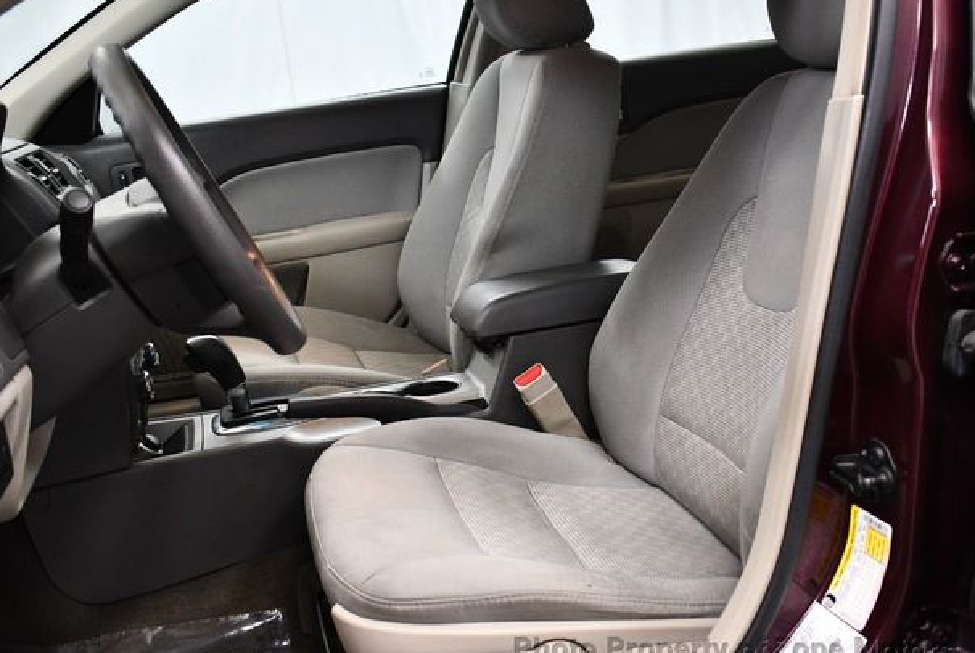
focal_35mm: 38
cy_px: 335
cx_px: 491
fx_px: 1031
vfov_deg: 35.2
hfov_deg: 50.6
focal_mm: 18
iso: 2000
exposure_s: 1/125
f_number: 3.5
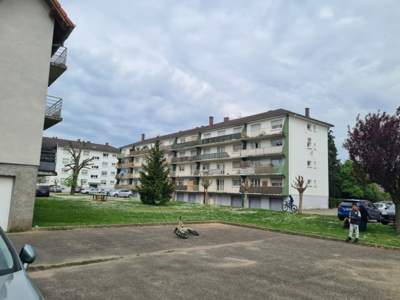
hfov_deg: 67.3
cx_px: 200
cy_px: 150
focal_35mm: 26
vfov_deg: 53.1
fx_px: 300
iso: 50
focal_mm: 5.4
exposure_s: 1/2288
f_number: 1.8
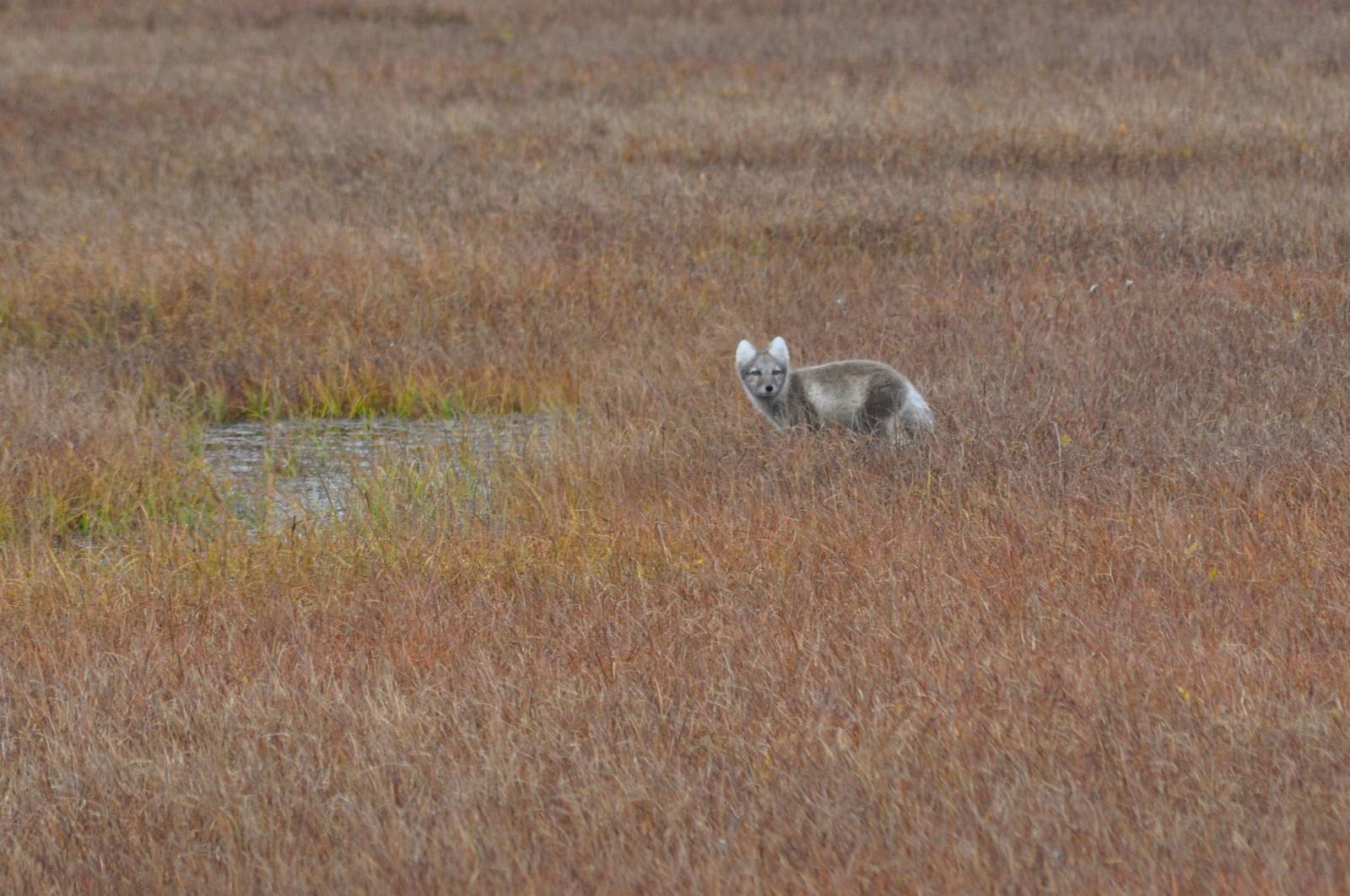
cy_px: 448
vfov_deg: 3.0
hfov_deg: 4.6
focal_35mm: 450
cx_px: 675
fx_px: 16856
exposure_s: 1/160
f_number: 9
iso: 400
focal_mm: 300
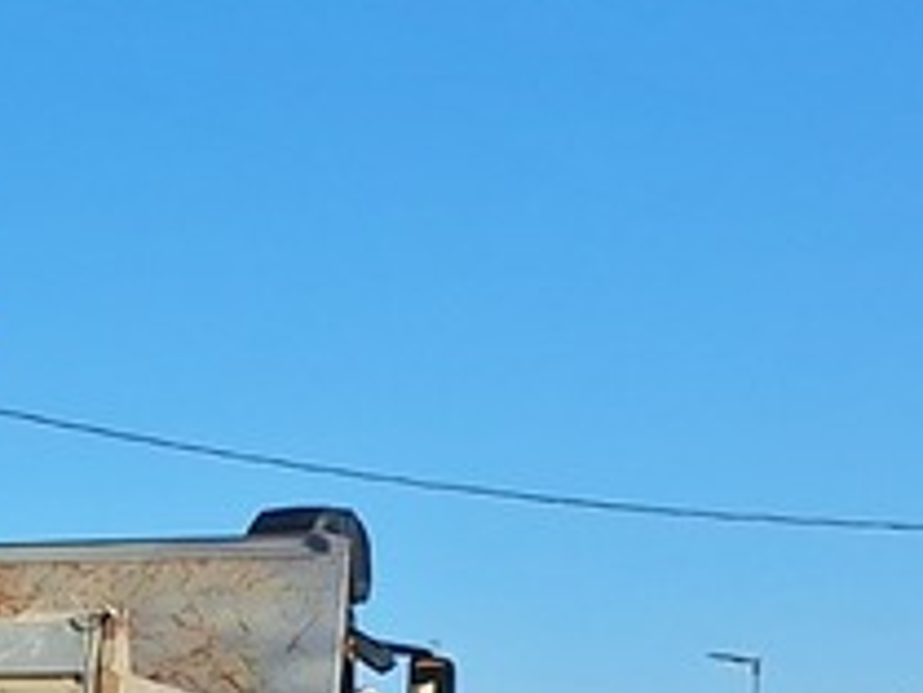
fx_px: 3815
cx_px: -1855
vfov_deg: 9.9
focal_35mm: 143
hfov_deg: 10.1
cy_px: 1238
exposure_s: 1/2865
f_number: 1.8
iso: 40
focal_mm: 5.54
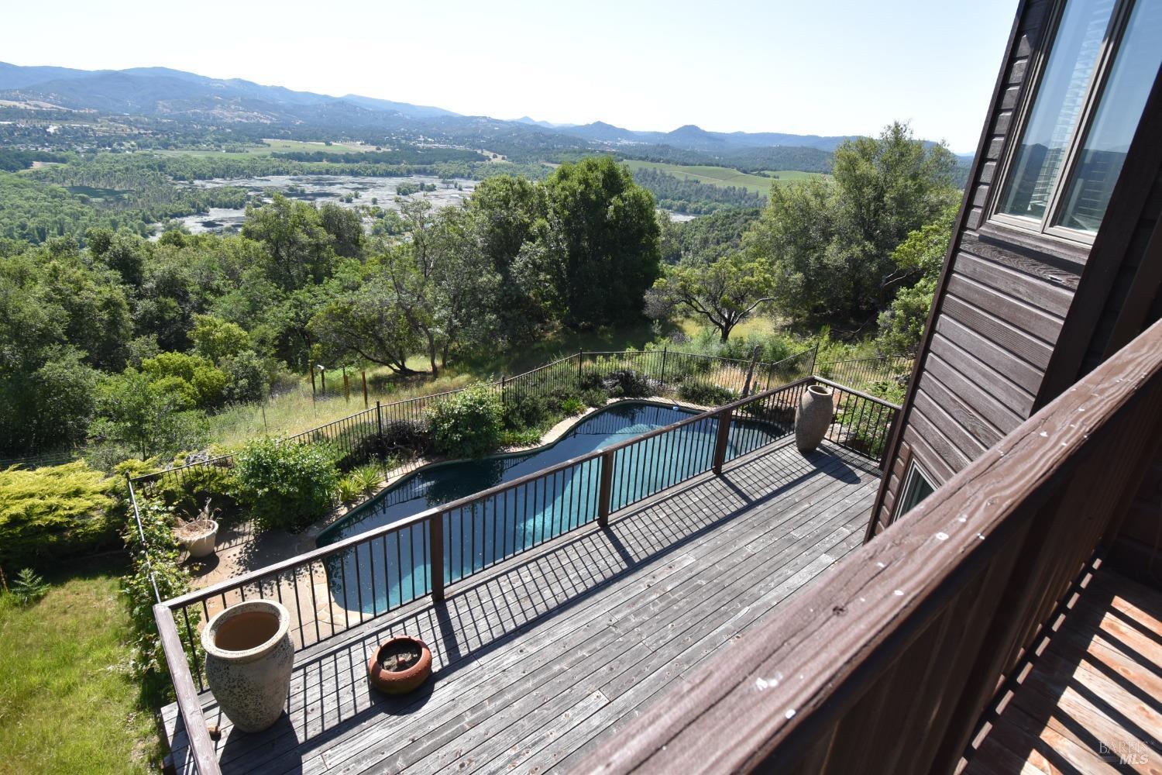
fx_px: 629
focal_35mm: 20
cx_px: 581
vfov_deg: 63.2
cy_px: 388
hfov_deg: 85.4
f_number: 8
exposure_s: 1/250
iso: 200
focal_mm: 13
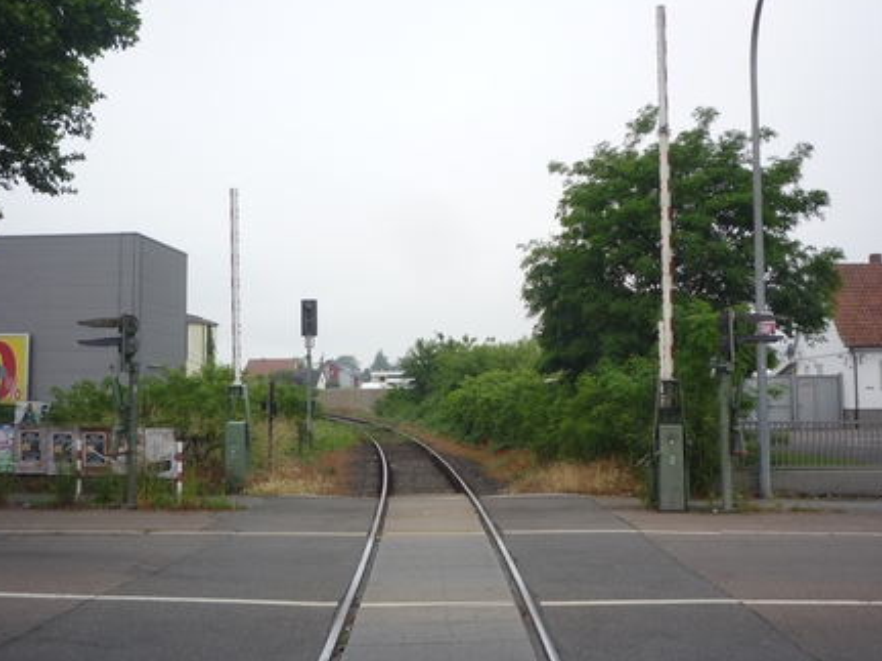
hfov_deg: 47.9
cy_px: 311
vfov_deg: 36.8
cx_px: 432
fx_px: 993
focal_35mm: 39
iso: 100
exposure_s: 1/400
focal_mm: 5.2
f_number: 4
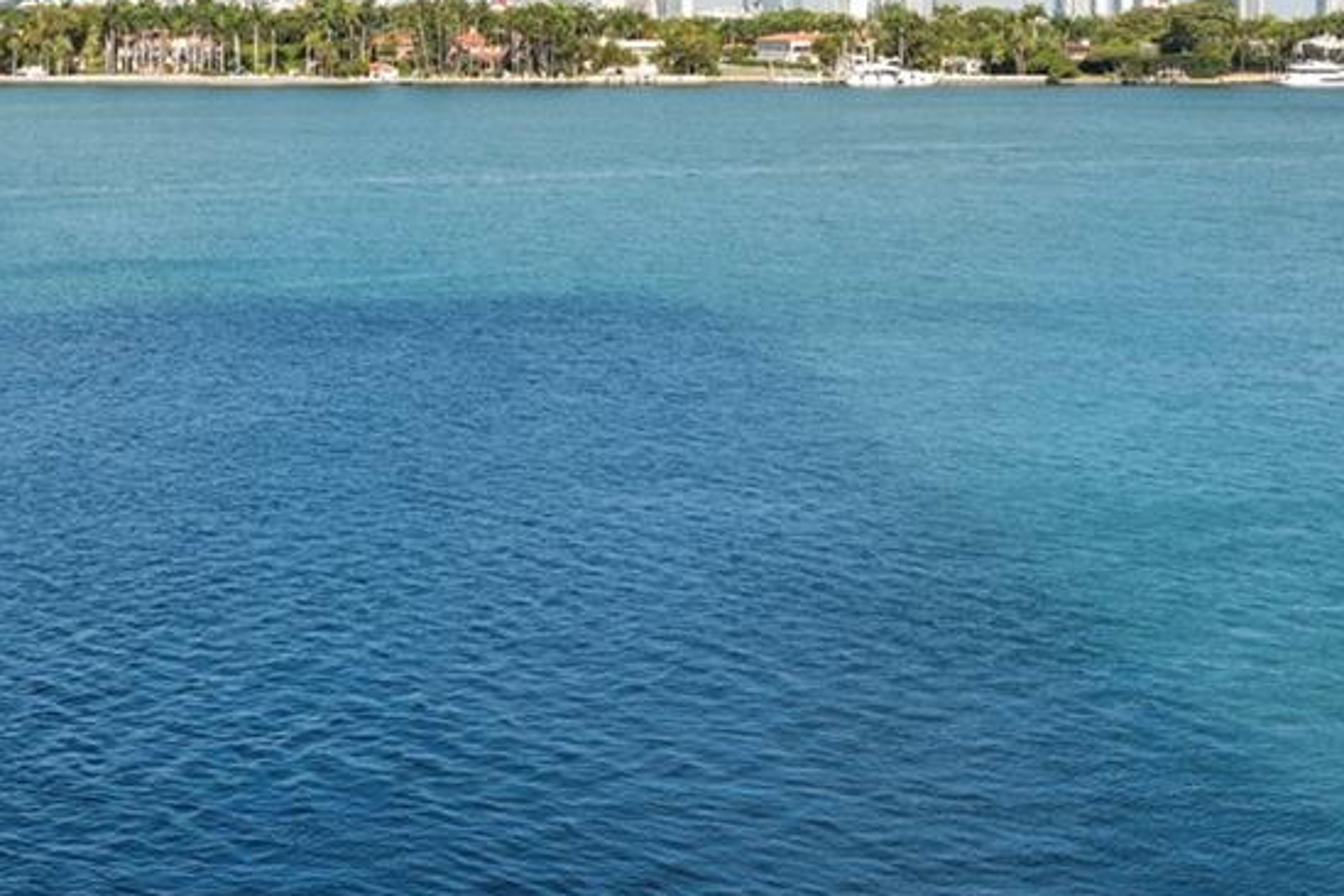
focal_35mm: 70
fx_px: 2613
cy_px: 16
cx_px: 409
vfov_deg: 19.0
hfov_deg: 28.6
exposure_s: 1/160
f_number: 11
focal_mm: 24
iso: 100
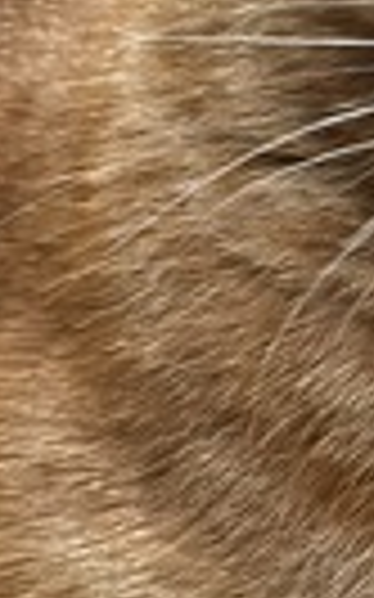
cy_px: 373
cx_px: 617
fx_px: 3200
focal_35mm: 196
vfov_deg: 10.7
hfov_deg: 6.6
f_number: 1.78
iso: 800
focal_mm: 6.76
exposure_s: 1/38
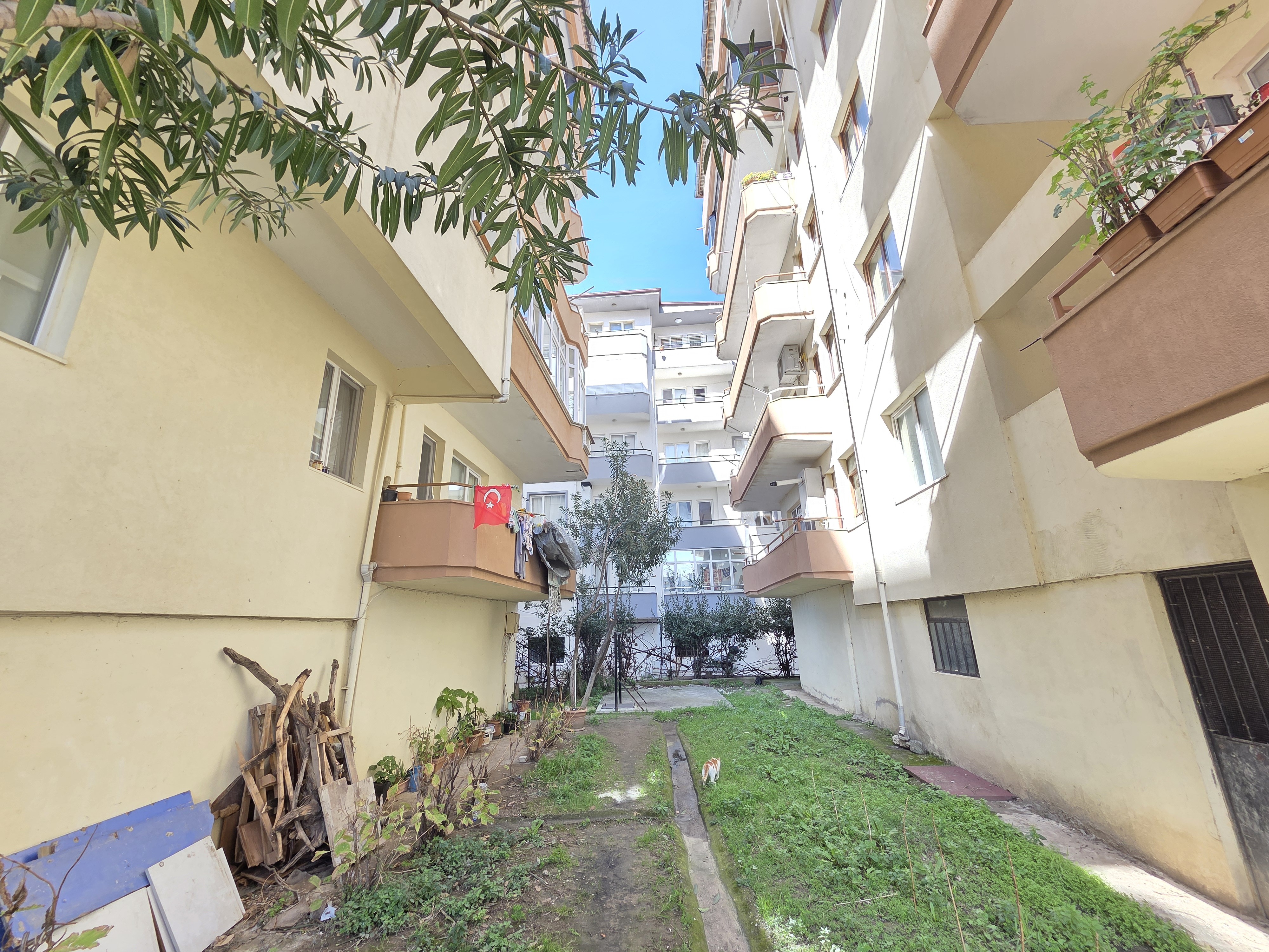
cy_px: 476
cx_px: 634
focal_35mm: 13
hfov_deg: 106.2
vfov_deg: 89.9
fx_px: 477
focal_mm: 2.2
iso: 50
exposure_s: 1/125
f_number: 2.2
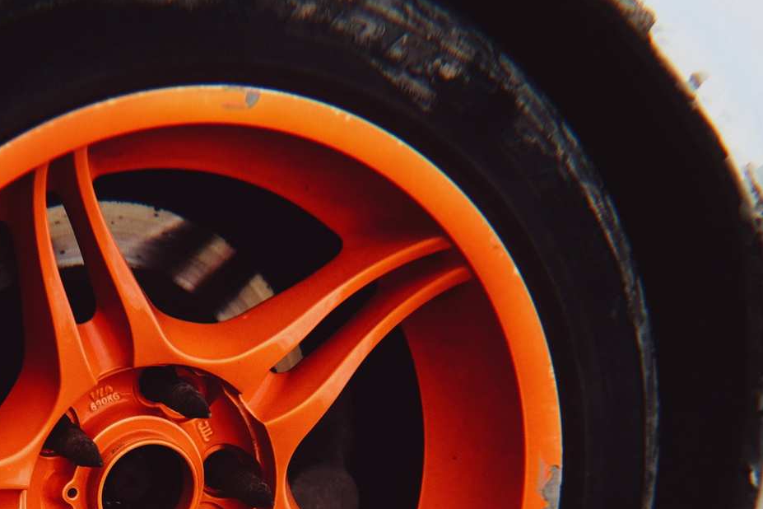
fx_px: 6612
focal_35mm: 312
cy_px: 515
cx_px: 159
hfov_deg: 6.6
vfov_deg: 4.4
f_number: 1.2
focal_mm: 75
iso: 320
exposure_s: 1/1250
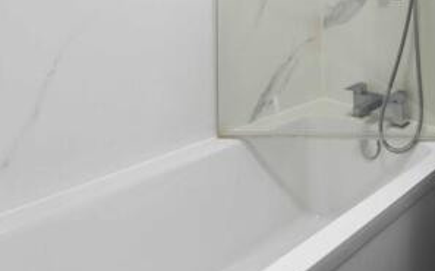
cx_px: 433
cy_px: -34
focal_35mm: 36
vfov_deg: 31.0
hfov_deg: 45.7
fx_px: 426
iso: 320
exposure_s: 1/4
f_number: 8
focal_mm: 16
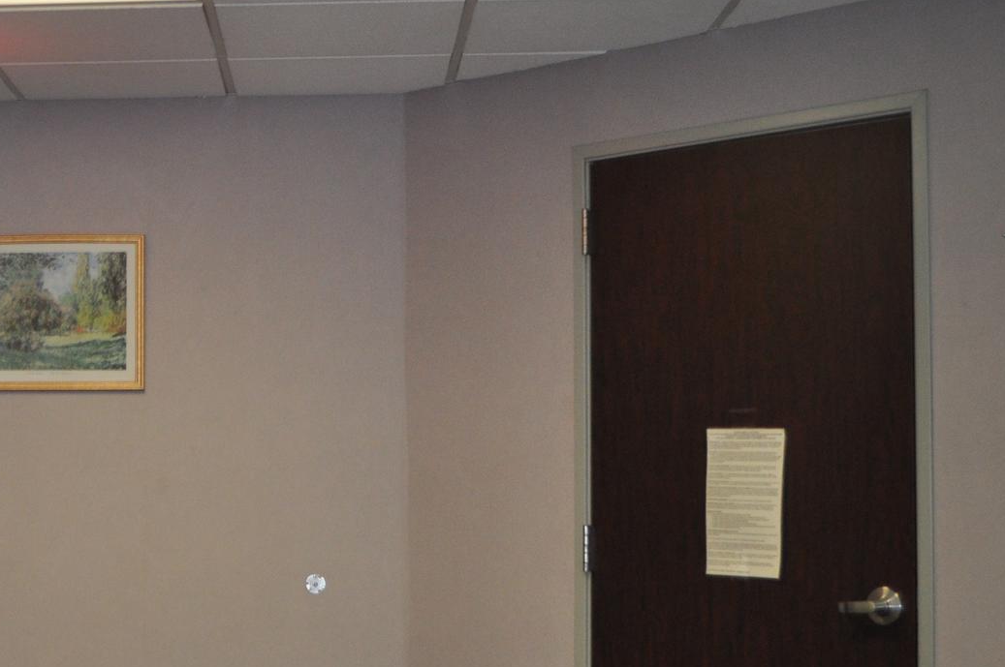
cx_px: 31
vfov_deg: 17.7
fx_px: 2147
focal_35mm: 77
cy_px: 355
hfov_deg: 25.2
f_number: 4.2
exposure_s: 1/125
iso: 720
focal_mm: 26
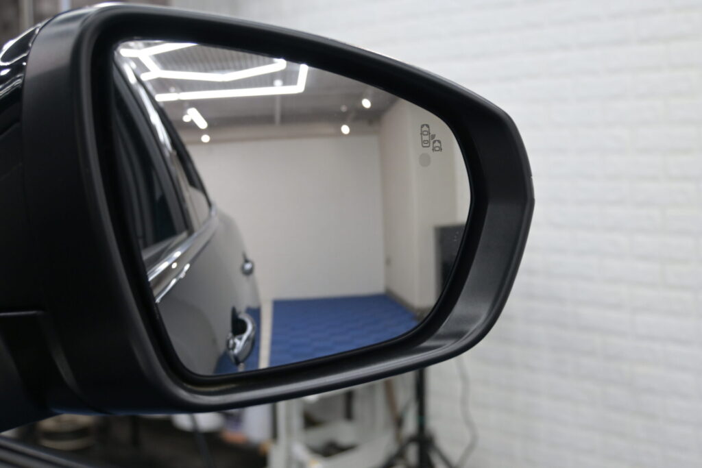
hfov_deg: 41.7
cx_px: 351
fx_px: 921
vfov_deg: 28.5
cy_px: 234
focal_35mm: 47
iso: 800
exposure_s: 1/160
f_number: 5
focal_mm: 31.5
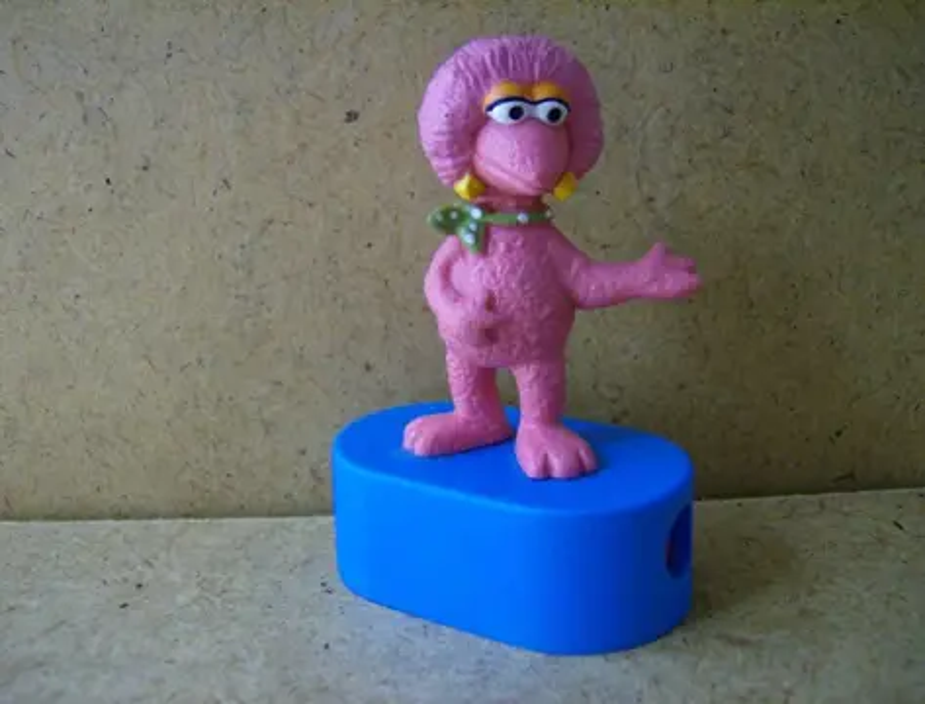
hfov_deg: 51.1
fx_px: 967
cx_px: 462
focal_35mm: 36
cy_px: 352
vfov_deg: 40.0
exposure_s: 1/69.2
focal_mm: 6
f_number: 2.8
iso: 100
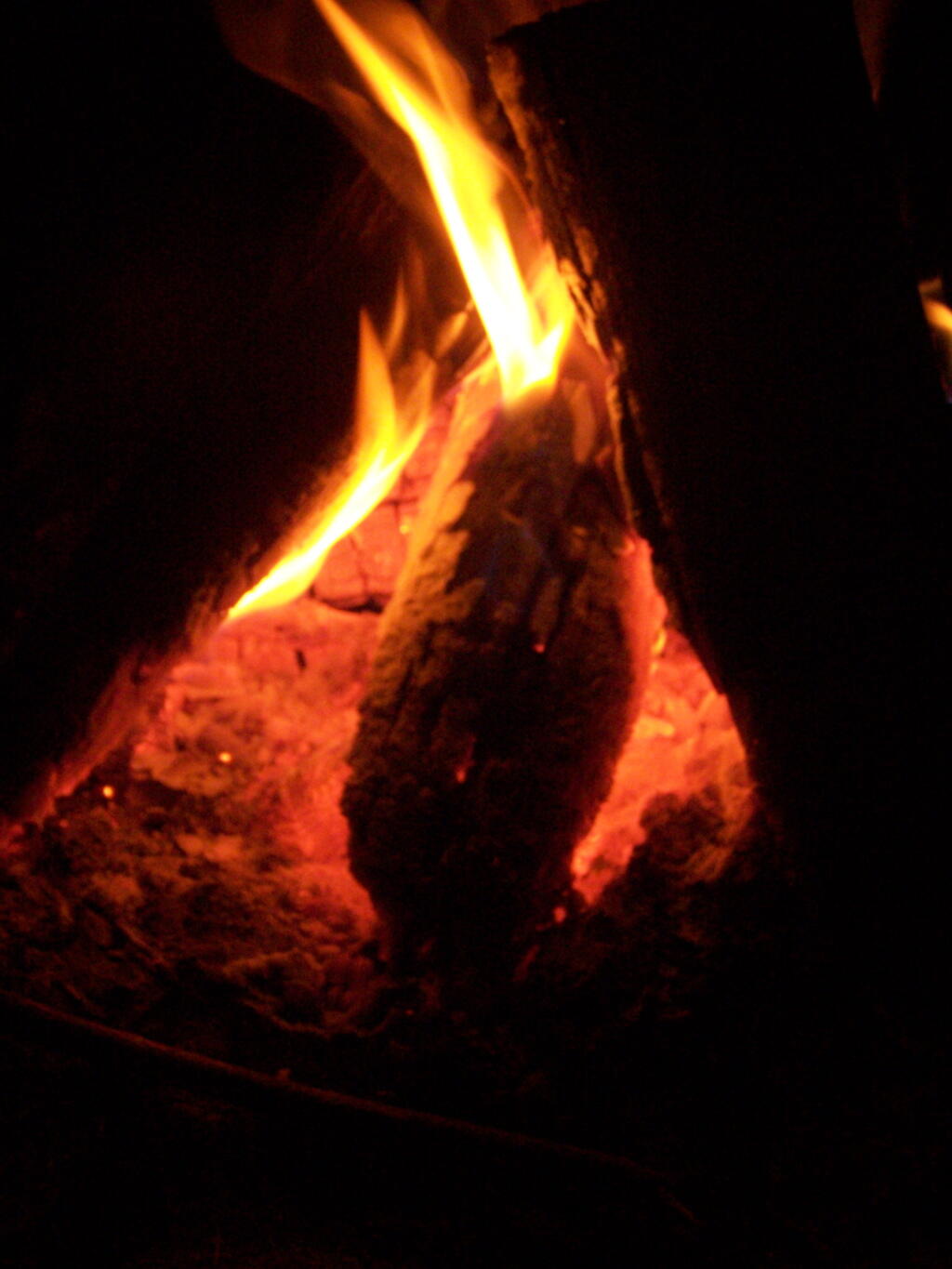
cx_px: 476
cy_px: 634
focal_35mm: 64
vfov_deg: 30.3
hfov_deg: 22.9
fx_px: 2346
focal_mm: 10.7
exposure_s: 1/60
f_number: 3.2
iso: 400
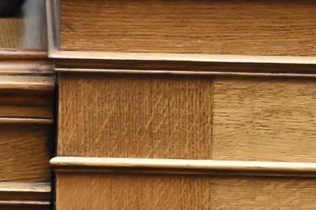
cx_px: 709
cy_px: 508
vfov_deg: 0.9
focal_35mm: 1610
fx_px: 14126
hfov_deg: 1.3
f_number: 5.6
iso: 3200
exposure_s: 1/250
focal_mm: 210
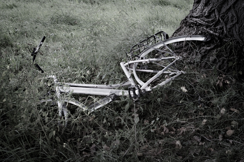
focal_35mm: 42
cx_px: 122
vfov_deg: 31.9
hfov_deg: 46.4
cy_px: 81
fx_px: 285
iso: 800
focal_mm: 28
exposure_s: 1/30
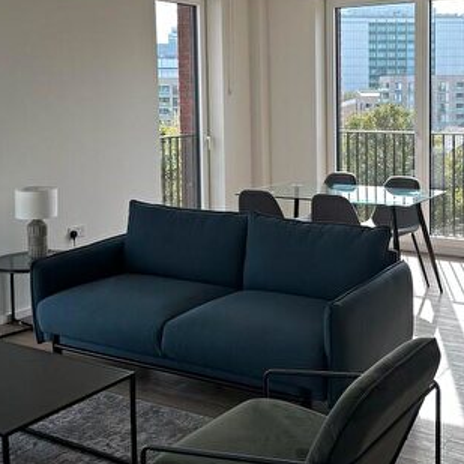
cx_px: 318
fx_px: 728
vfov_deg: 34.9
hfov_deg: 34.9
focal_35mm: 48
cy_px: 137
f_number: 1.78
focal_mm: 6.86
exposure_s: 1/659
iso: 80
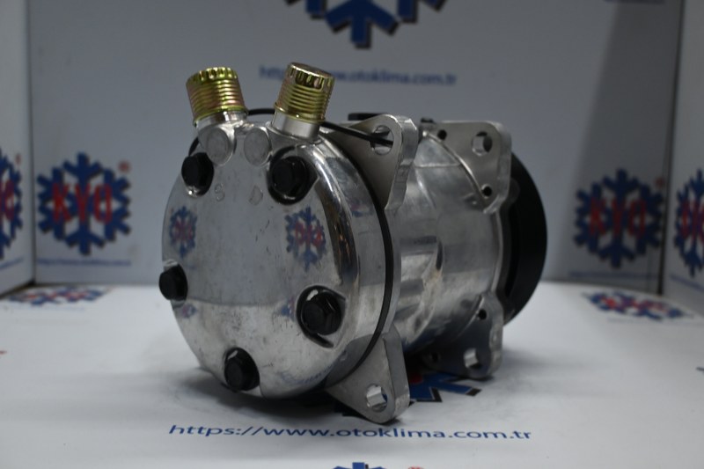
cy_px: 234
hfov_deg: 51.3
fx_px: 733
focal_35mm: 38
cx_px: 352
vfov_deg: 35.5
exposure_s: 1/125
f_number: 4.2
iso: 640
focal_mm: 25
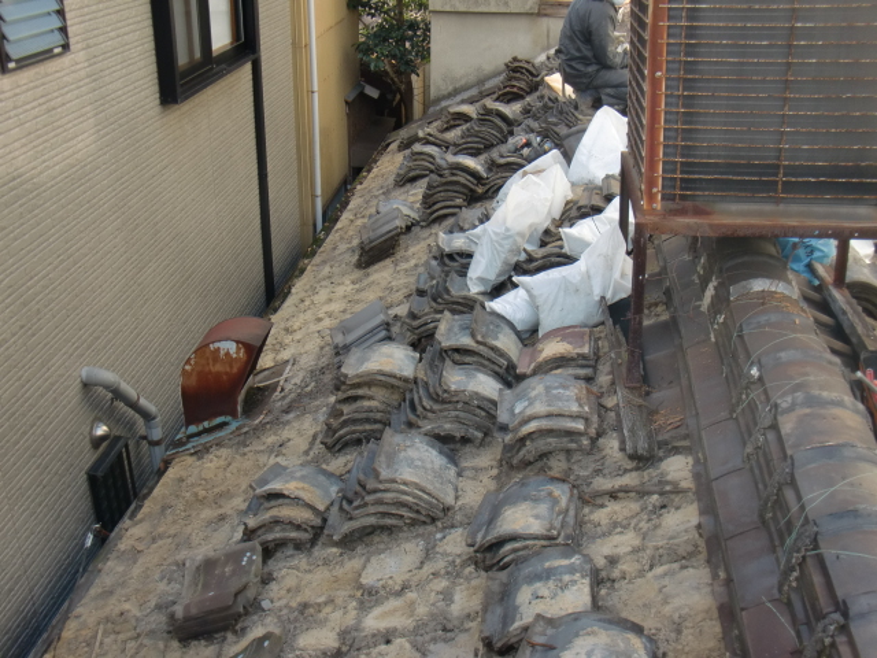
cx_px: 438
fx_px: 963
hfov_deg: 49.0
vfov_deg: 37.7
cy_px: 329
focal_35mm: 38
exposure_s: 1/80
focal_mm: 6.66
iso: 64
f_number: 3.9
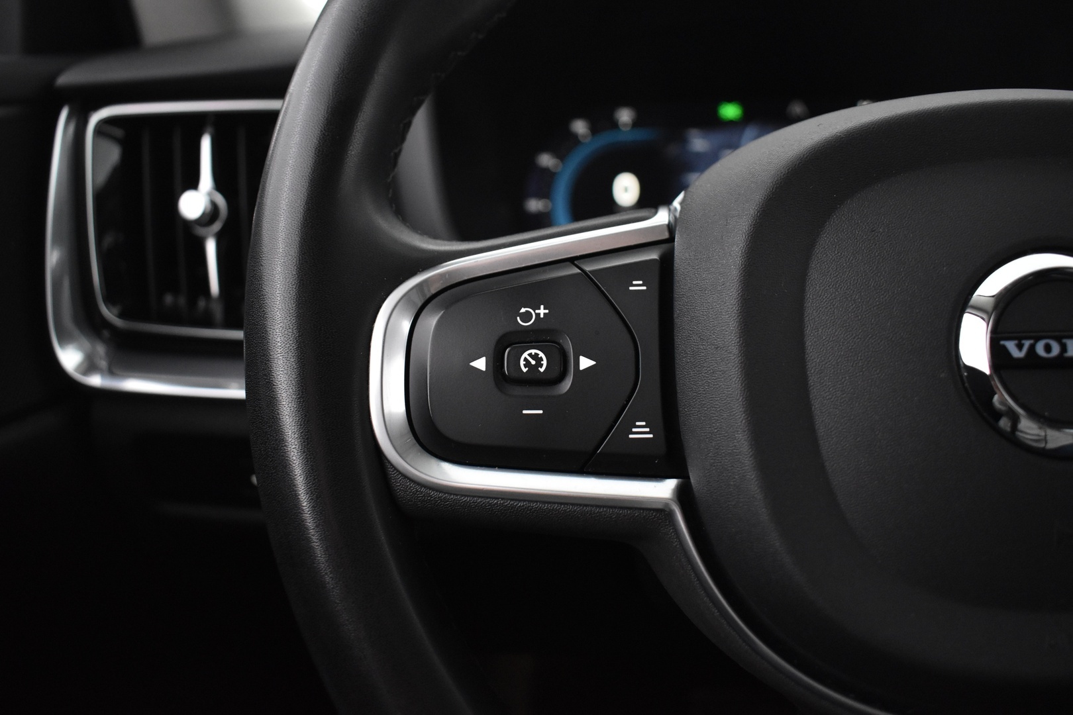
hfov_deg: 57.2
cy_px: 358
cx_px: 536
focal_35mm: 33
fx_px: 984
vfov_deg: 40.0
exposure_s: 1/30
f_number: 3.8
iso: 2500
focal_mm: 22
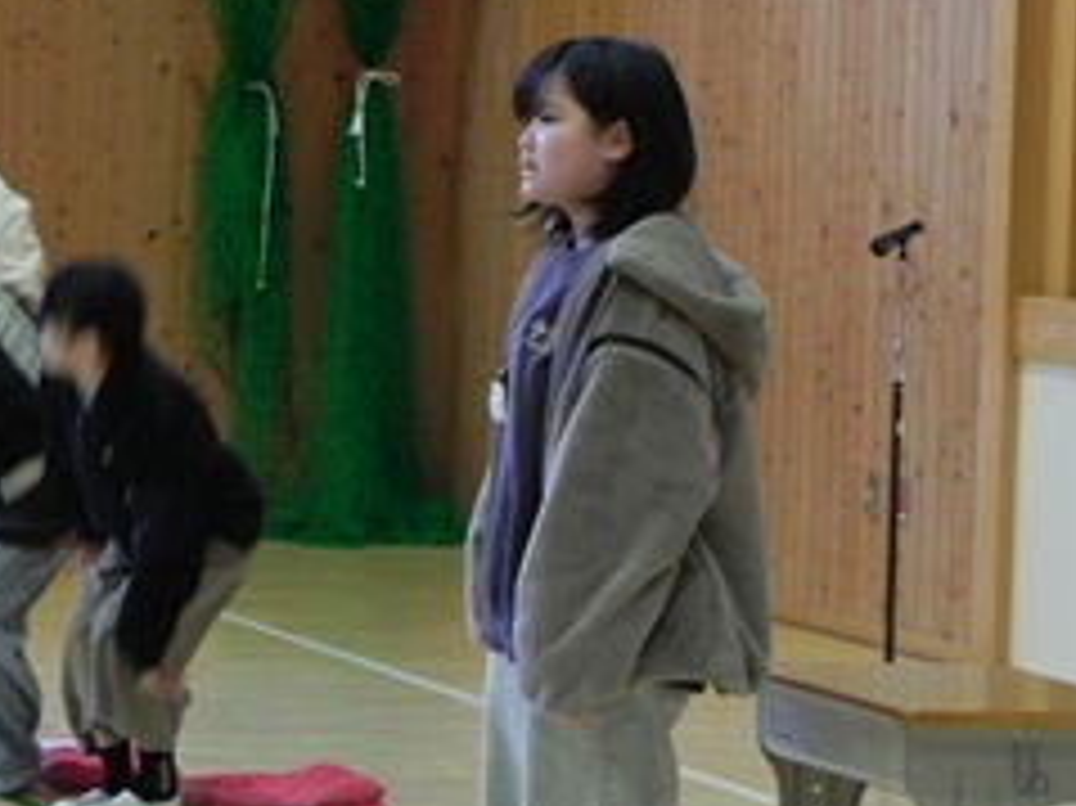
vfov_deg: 8.3
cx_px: 500
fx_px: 5530
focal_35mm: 178
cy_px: 263
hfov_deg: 11.1
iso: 326
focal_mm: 20.8
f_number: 4
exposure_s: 1/30
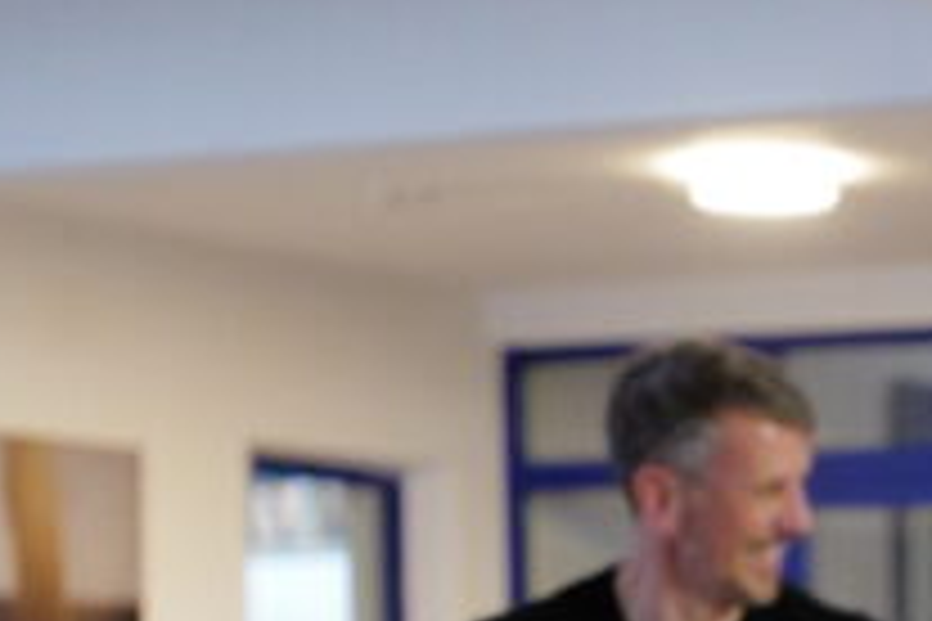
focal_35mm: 173
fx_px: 4478
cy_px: 1163
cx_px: 1324
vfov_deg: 7.7
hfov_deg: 11.5
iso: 4000
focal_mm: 35
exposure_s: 1/320
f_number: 2
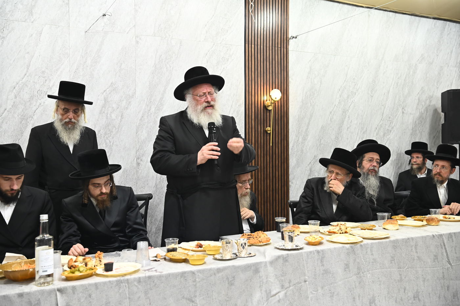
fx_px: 485
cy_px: 153
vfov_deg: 35.0
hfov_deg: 50.7
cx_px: 230
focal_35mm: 38
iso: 2000
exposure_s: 1/160
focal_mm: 38
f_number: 5
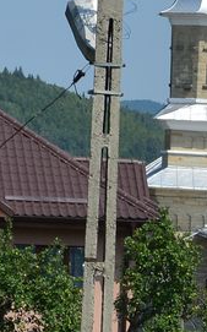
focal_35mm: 325
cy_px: 432
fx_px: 2938
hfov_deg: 3.9
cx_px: 545
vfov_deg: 6.4
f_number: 4.5
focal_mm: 45
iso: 100
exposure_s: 1/800
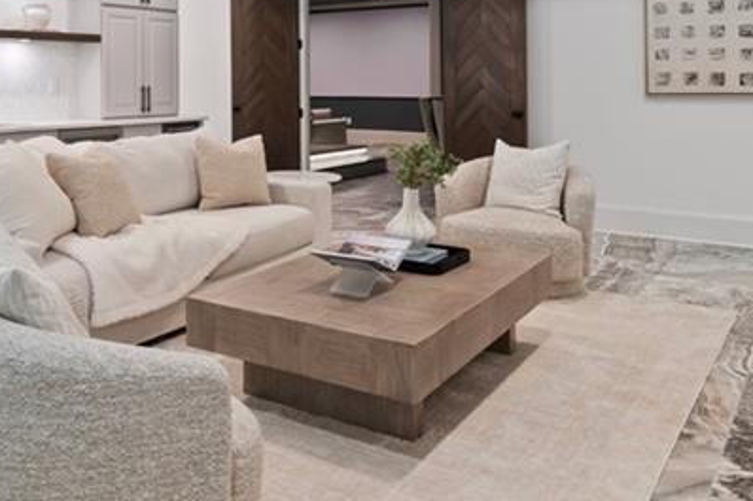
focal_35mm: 36
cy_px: 101
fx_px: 753
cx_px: 221
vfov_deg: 35.7
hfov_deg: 51.6
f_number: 8
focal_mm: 14
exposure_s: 1/4
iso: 320
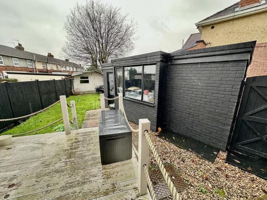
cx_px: 134
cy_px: 100
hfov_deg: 102.1
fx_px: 108
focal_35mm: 14
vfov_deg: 85.7
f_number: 2.2
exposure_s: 1/99
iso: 250
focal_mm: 2.22
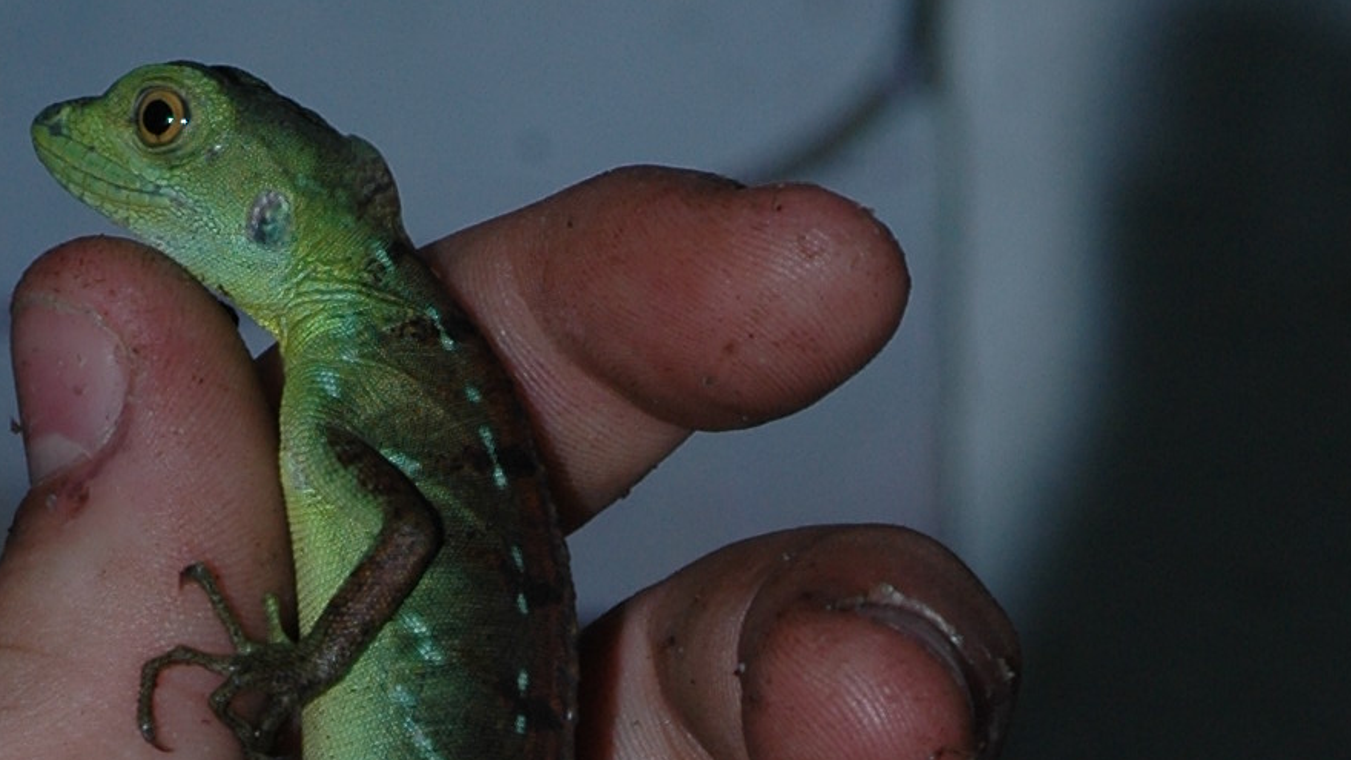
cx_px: 352
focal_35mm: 483
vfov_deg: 2.5
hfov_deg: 4.5
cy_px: 1887
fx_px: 17303
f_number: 13
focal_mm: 90
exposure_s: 1/320
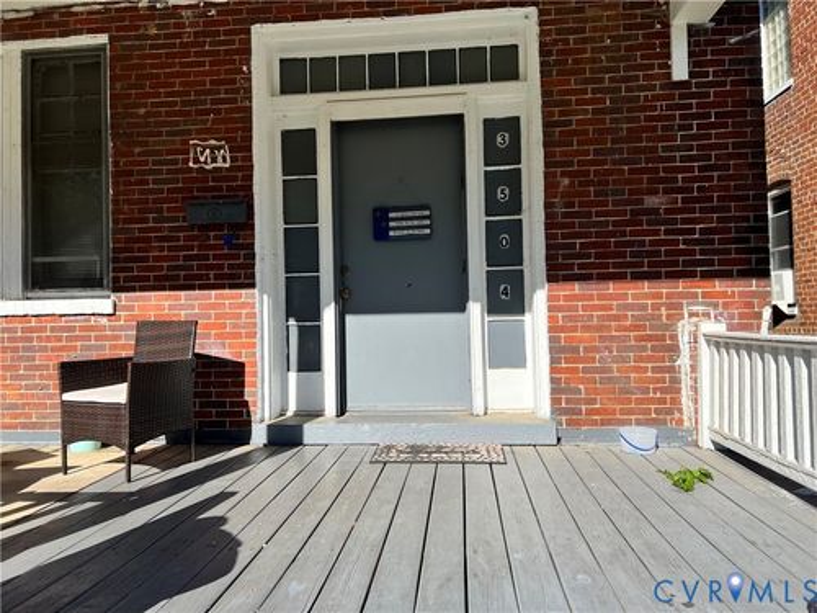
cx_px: 408
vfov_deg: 53.1
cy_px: 306
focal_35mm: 26
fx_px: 614
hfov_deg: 67.3
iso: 50
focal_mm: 5.7
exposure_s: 1/4274
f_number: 1.5
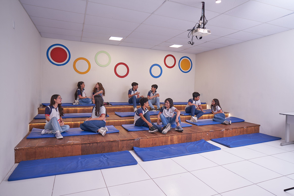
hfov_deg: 78.6
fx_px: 180
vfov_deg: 57.2
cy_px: 98
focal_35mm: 22
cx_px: 147
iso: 160
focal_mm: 22
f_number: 2.8
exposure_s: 1/100
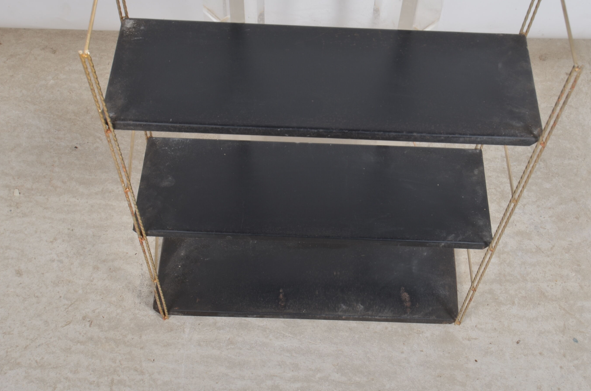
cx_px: 313
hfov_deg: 40.4
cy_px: 162
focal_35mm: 49
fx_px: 803
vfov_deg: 27.4
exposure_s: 1/125
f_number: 14
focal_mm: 24
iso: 100
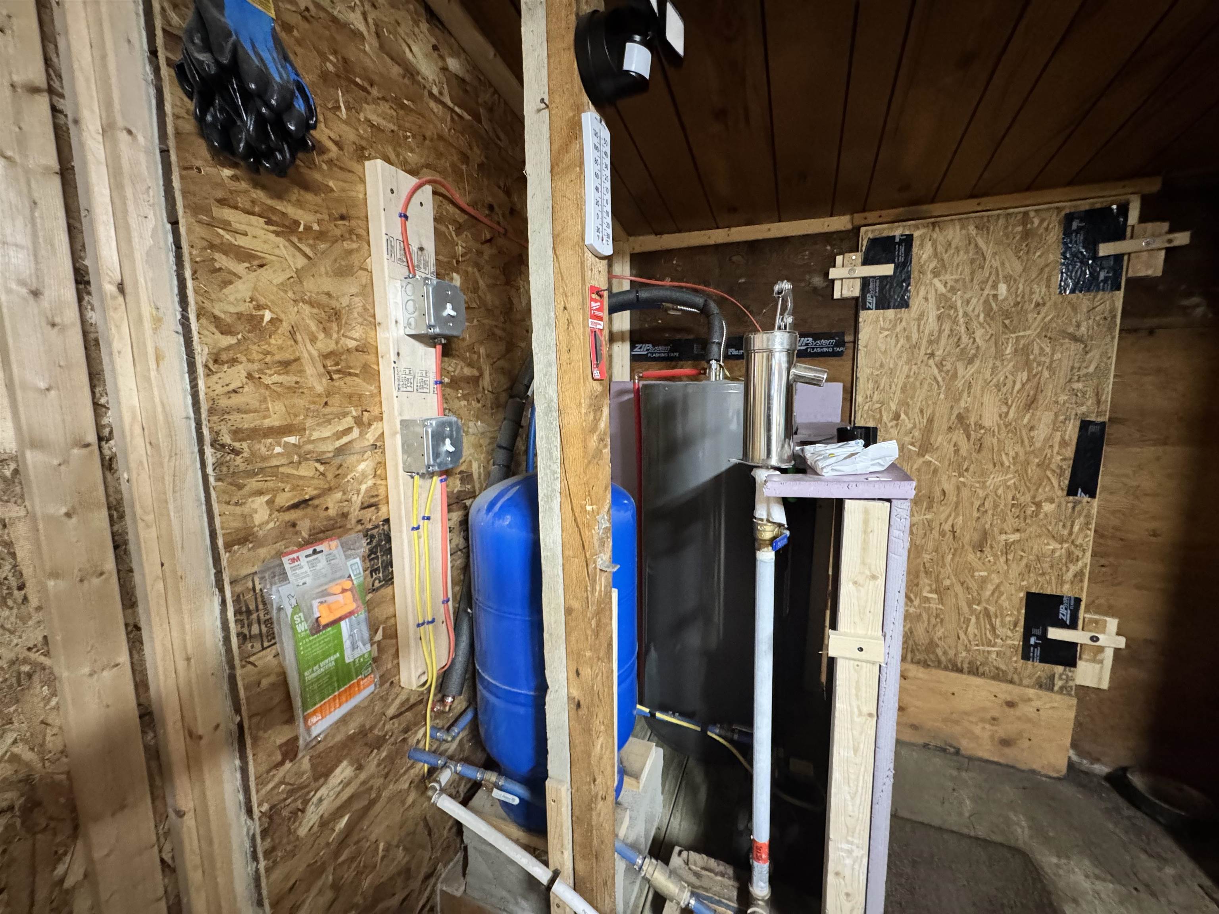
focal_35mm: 14
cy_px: 457
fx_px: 493
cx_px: 610
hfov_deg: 102.1
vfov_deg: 85.7
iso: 1250
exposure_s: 1/40
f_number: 2.2
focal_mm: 2.22
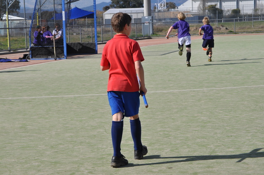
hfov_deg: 16.7
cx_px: 132
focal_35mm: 123
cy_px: 88
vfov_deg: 11.1
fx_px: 901
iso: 200
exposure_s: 1/400
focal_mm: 82
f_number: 10
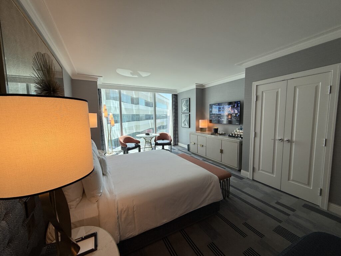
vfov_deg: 85.7
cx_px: 170
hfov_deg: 102.1
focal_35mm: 14
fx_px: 138
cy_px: 128
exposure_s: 1/145
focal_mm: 2.22
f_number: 2.2
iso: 50
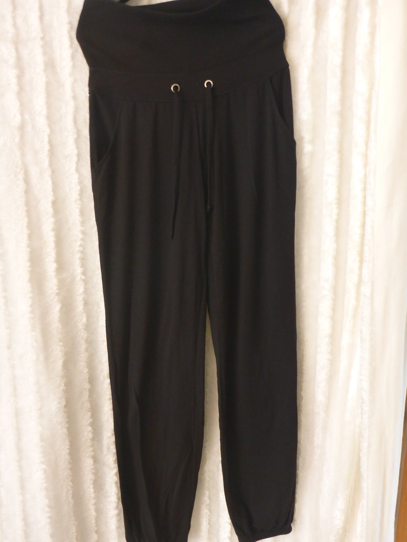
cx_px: 204
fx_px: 439
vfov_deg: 63.4
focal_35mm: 28
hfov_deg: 49.8
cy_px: 271
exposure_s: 1/6
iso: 400
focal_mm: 4.9
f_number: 3.3
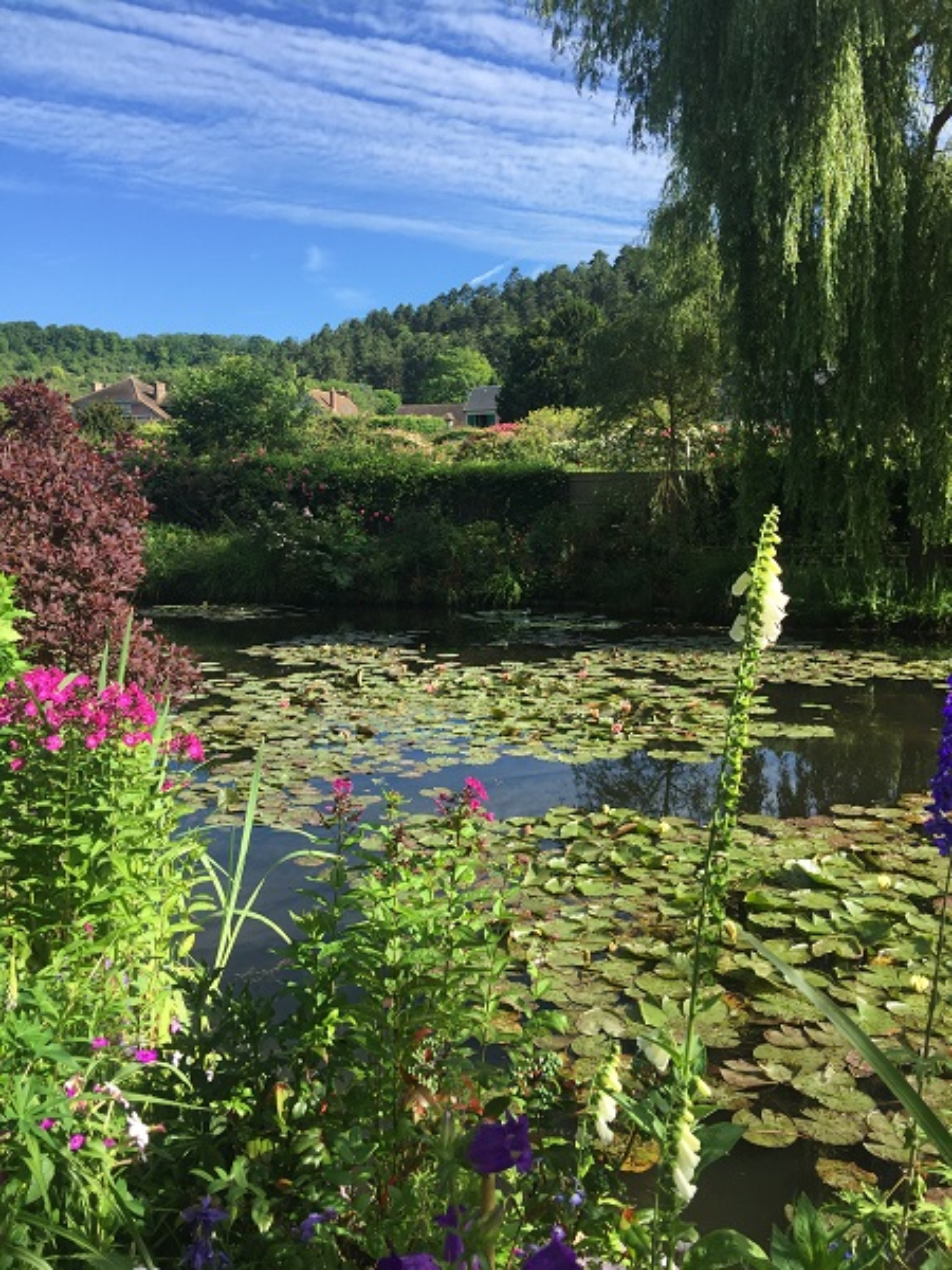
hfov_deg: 48.2
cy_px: 635
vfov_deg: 61.7
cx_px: 476
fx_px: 1063
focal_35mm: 29
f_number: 2.2
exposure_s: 1/1099
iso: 32
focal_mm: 4.15
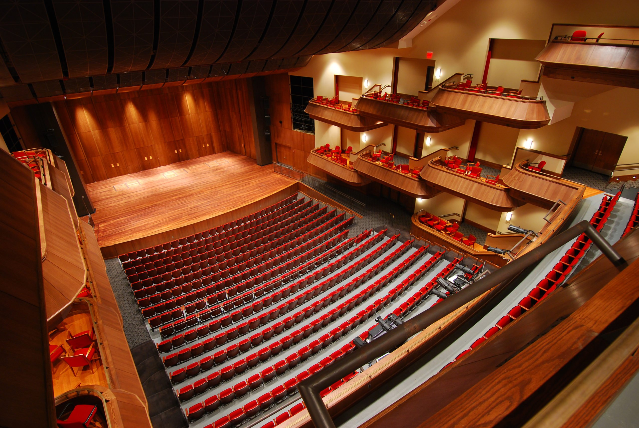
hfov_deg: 89.9
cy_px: 214
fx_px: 320
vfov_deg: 67.5
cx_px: 320
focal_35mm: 18
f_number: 5.6
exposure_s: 1.6
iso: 200
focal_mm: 12
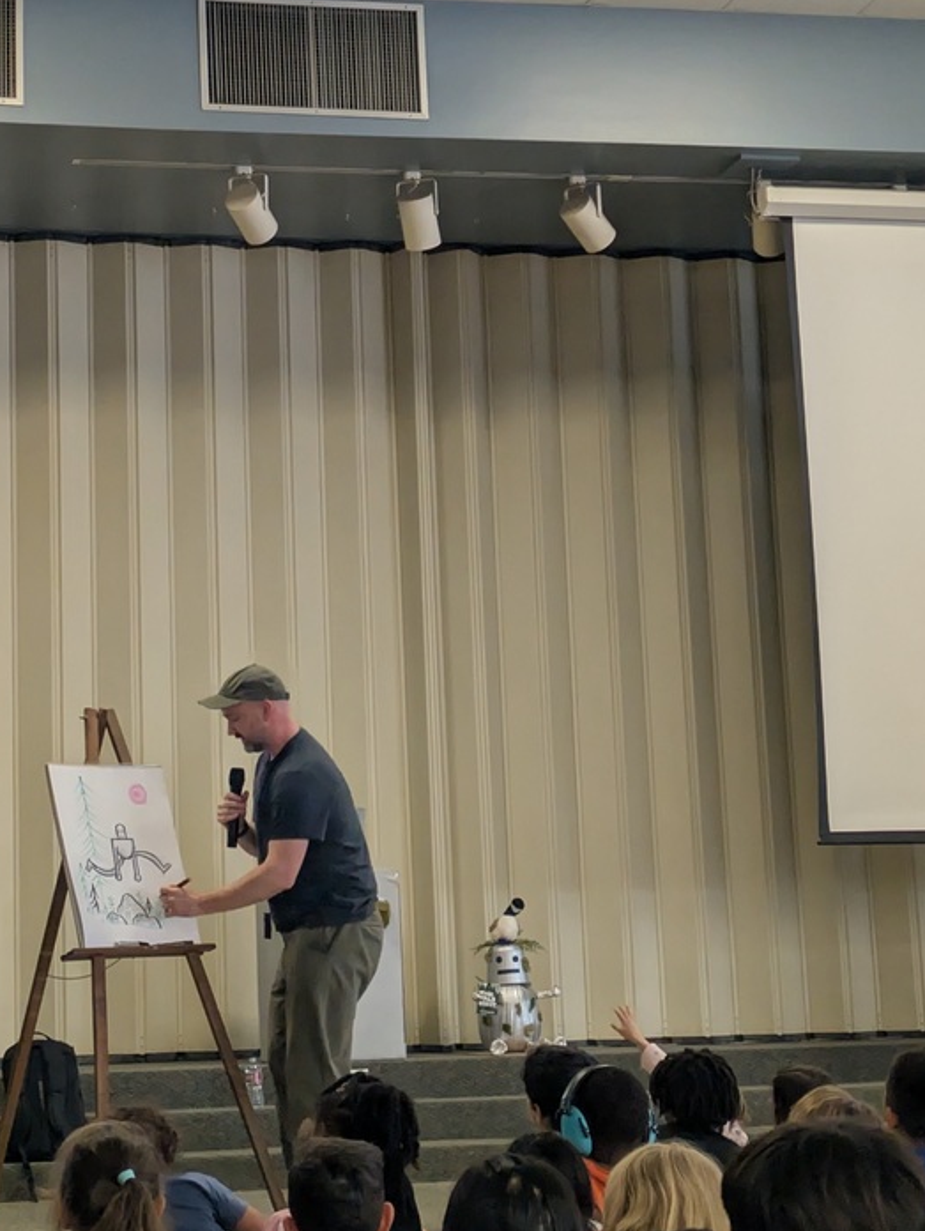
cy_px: 566
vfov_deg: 26.0
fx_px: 2669
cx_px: 289
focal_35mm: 75
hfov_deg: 19.6
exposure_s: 1/120
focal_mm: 5.43
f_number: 1.89
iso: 394
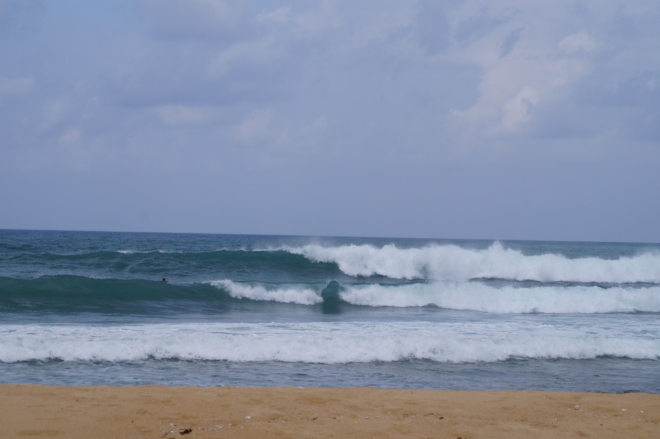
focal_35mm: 105
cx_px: 330
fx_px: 1923
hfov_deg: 19.5
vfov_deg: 13.0
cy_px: 220
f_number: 13
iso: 100
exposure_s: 1/250
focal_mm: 70
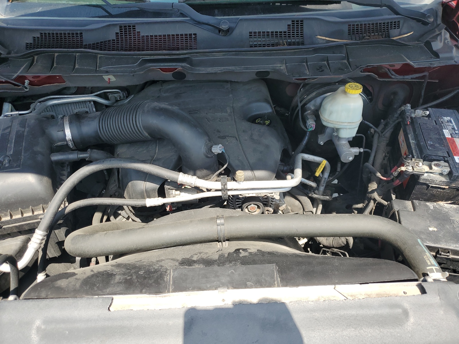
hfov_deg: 67.3
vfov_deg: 53.1
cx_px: 230
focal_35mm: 26
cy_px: 172
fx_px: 345
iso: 50
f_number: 1.5
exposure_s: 1/1111
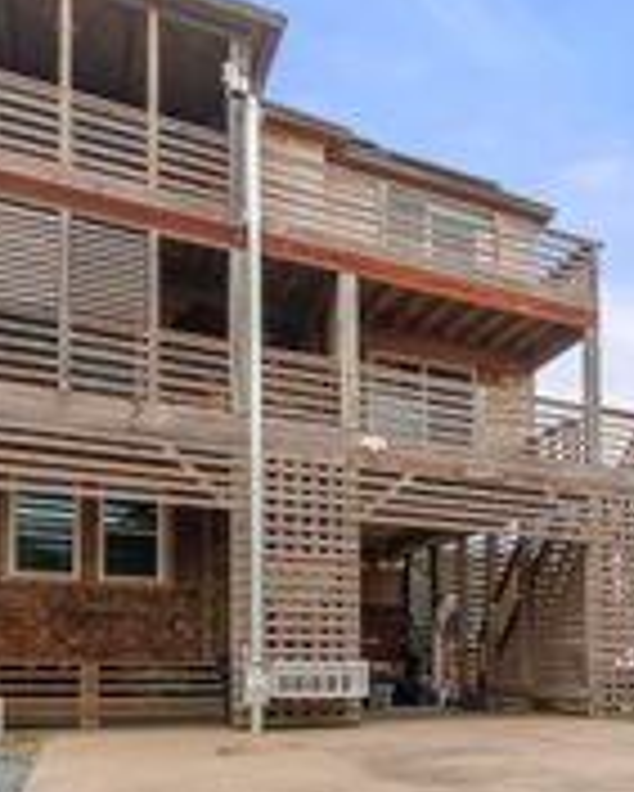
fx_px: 937
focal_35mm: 40
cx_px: 872
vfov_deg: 44.6
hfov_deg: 28.7
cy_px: 569
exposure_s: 1/40
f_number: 8
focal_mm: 10
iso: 100
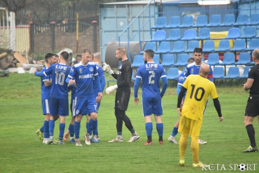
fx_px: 3237
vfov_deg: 3.1
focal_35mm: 450
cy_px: 86
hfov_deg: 4.6
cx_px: 130
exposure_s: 1/800
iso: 6400
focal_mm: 300
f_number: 5.6
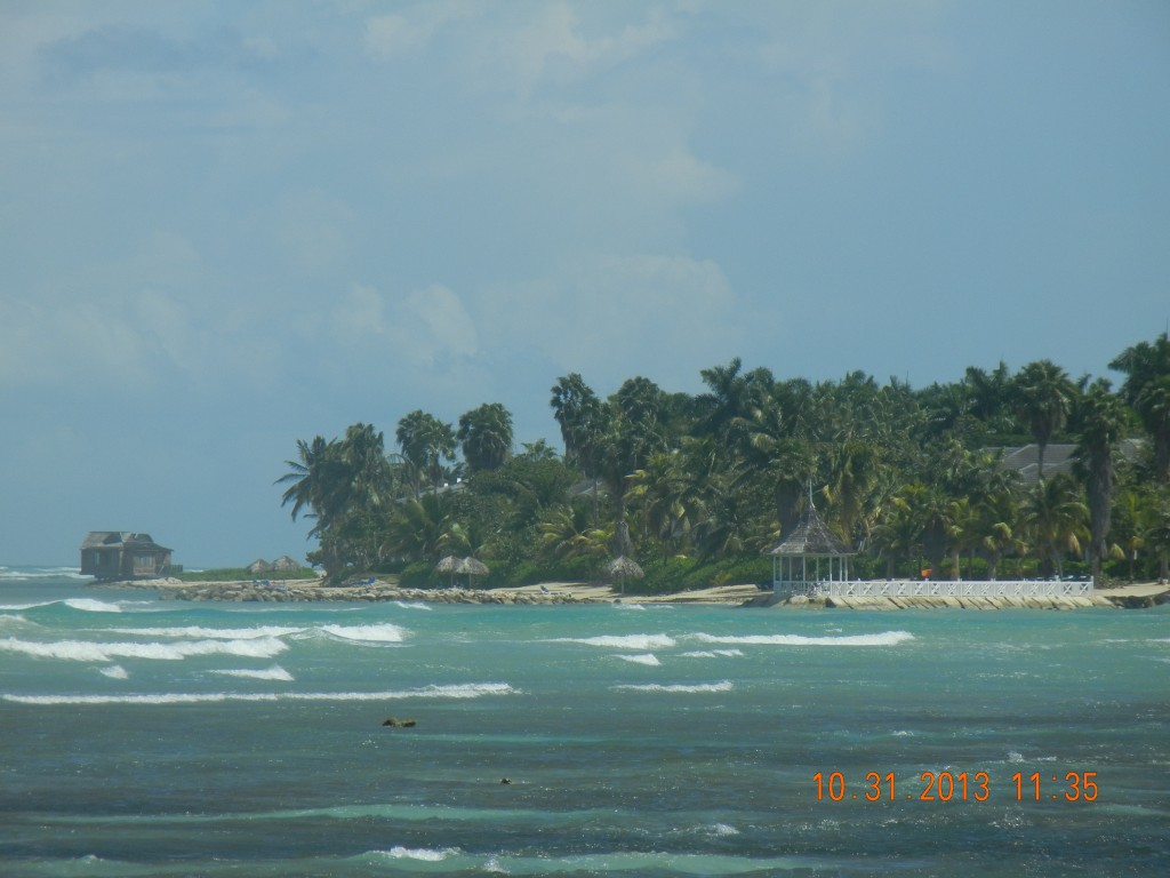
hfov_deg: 6.6
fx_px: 10140
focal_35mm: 300
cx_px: 585
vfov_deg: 5.0
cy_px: 439
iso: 160
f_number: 11.2
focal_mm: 54
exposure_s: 1/320
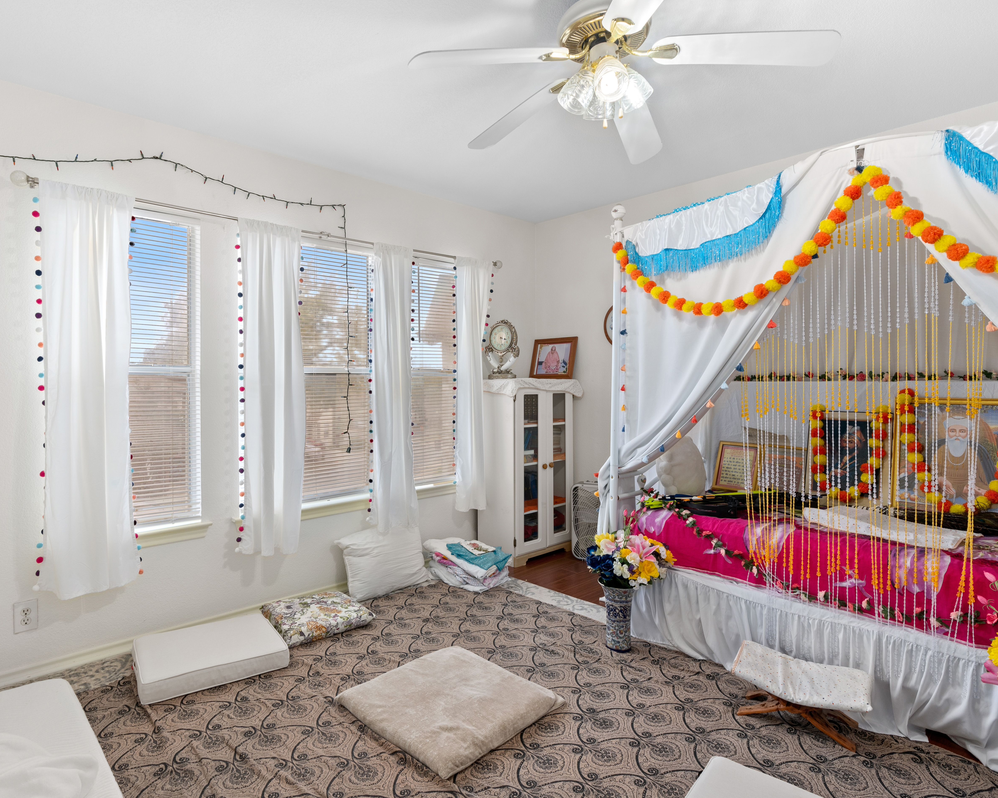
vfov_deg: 70.8
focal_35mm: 19
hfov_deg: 83.1
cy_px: 389
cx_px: 451
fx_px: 561
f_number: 7.1
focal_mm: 16
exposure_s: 1/6
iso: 320
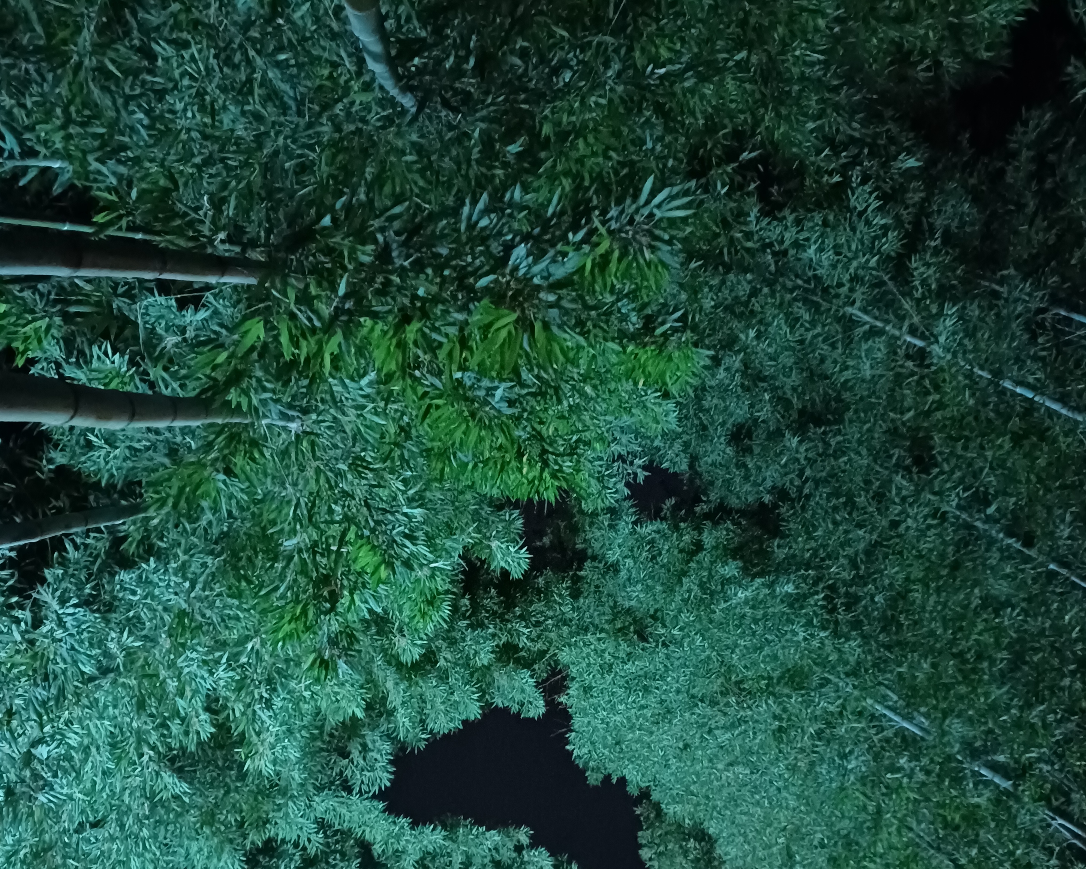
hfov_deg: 57.2
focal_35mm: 31
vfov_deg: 46.0
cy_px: 614
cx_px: 537
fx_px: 996
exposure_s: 1/10
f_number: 1.8
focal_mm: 5.06
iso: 4000
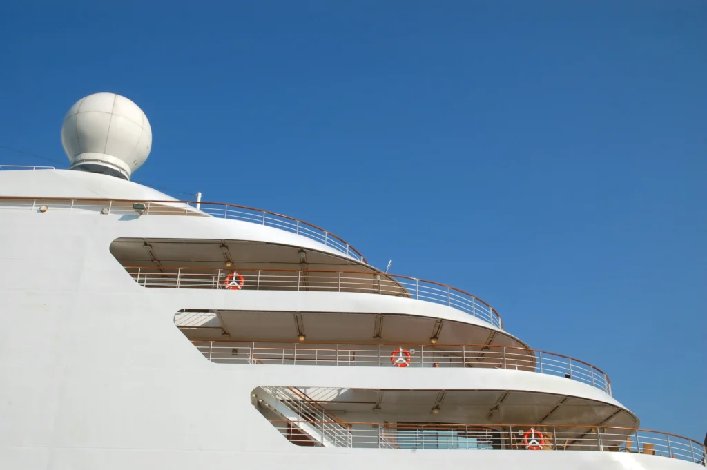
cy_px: 235
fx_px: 736
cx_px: 354
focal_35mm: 38
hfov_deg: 51.3
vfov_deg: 35.4
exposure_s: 1/250
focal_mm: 25
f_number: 14
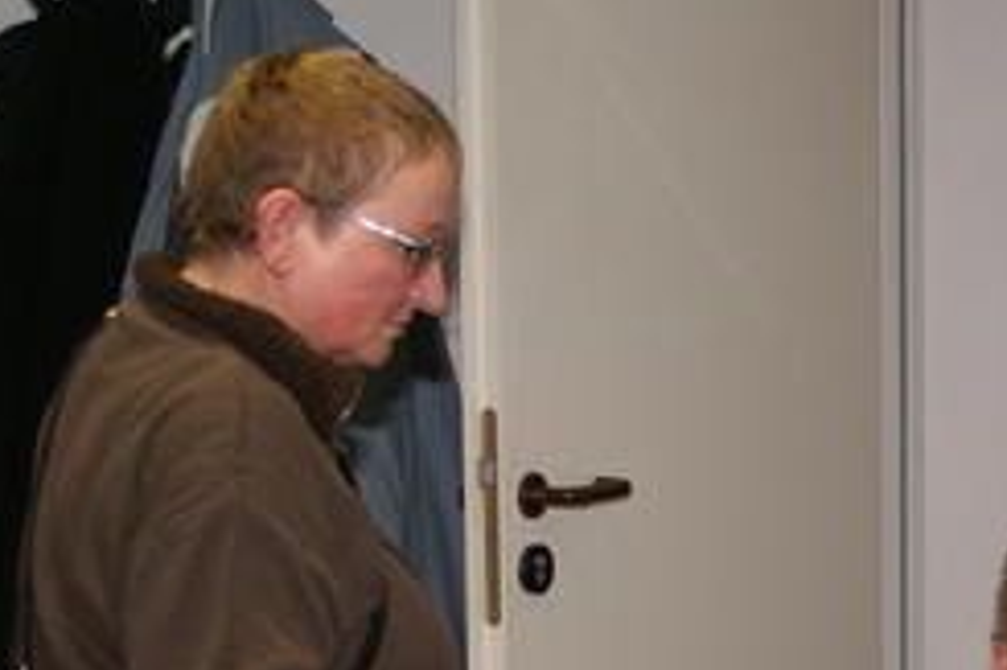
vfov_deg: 9.9
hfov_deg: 14.7
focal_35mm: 137
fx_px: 3838
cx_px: 1023
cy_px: 732
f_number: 4.5
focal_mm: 35
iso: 100
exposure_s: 1/60
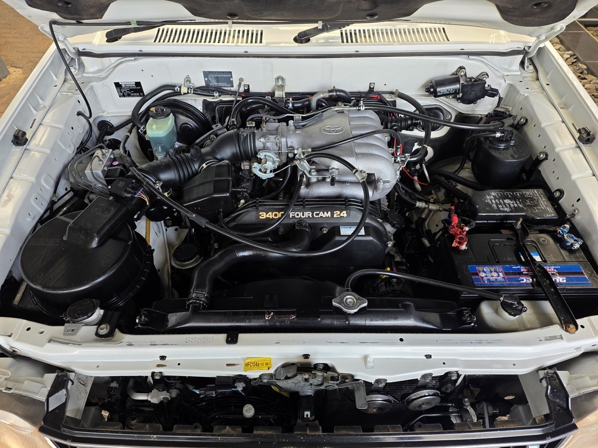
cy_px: 224
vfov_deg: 58.9
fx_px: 397
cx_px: 299
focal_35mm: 23
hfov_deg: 73.9
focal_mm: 6.25
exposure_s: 1/180
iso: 64
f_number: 1.7
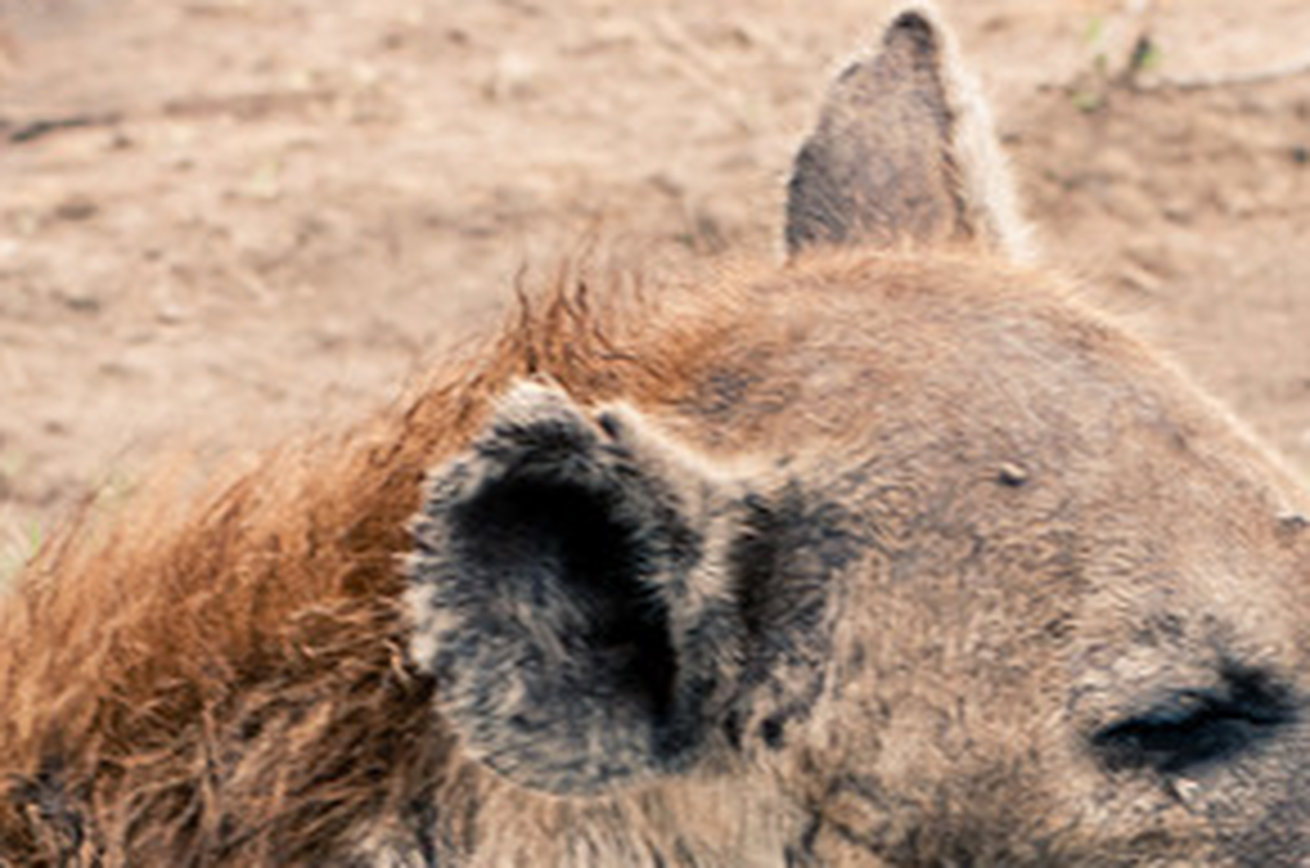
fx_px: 14386
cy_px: 1201
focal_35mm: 396
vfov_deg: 3.4
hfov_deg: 5.2
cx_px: 711
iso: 200
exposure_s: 1/100
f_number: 6.3
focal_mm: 80
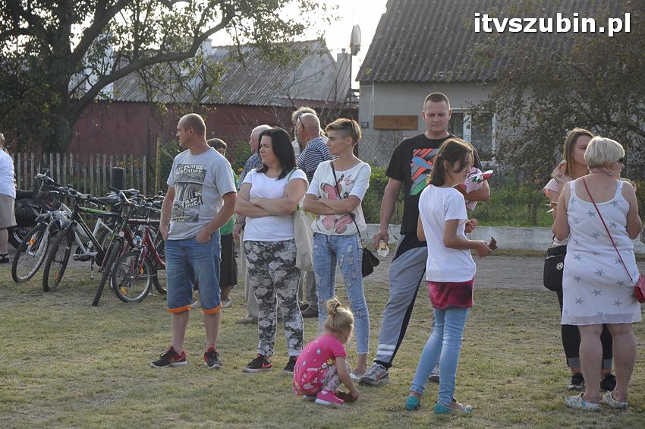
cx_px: 322
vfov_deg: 13.0
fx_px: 1879
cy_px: 214
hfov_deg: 19.5
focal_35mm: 105
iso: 800
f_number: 7.1
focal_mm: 70
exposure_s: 1/800
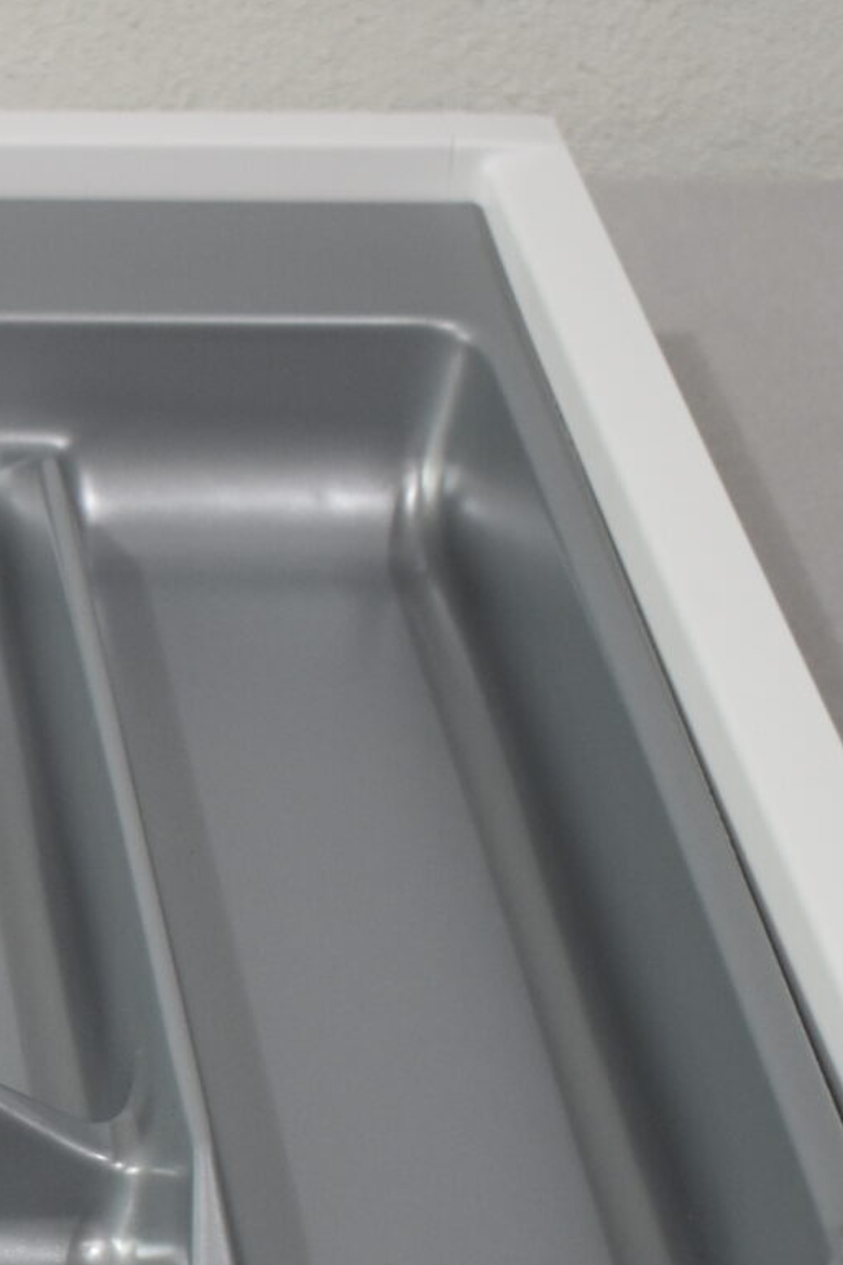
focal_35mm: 145
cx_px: -680
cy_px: 1141
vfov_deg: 14.1
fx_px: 5083
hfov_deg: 9.1
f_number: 4.2
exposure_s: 1/250
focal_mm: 29
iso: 560
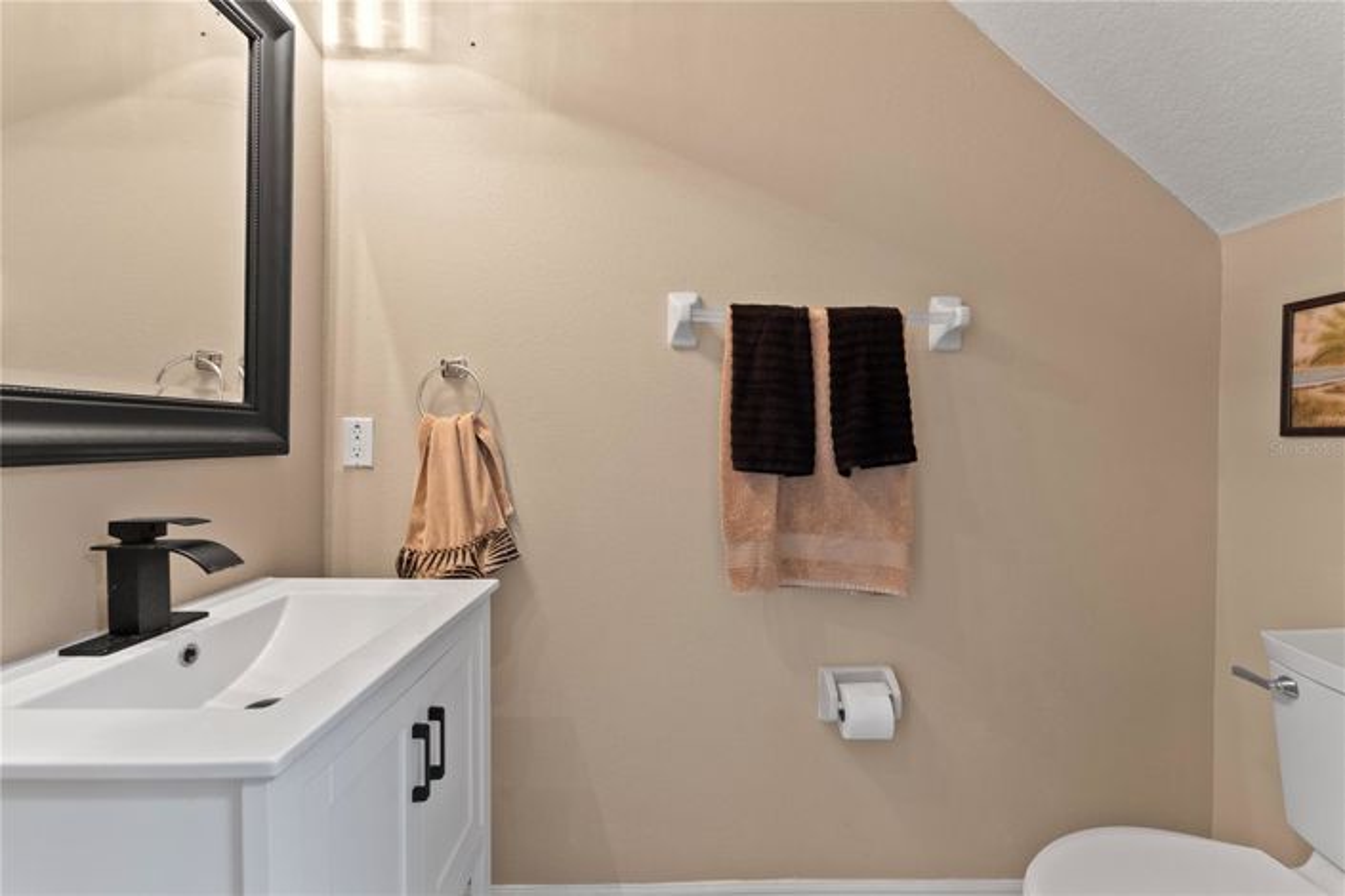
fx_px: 523
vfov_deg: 81.2
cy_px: 448
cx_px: 672
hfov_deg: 104.3
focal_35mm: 14
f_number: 7.1
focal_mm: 14
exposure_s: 1.3
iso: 250
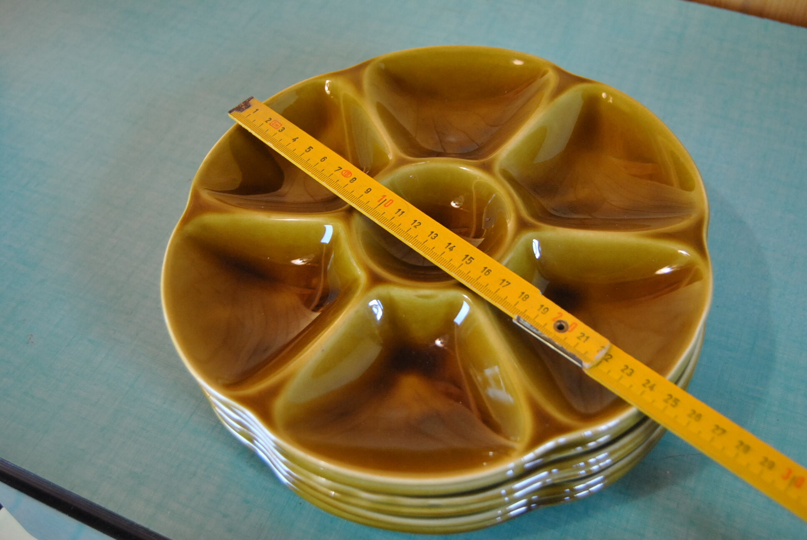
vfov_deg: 34.3
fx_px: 875
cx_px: 404
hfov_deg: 49.5
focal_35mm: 39
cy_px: 270
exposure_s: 1/30
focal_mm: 26
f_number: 4
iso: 720
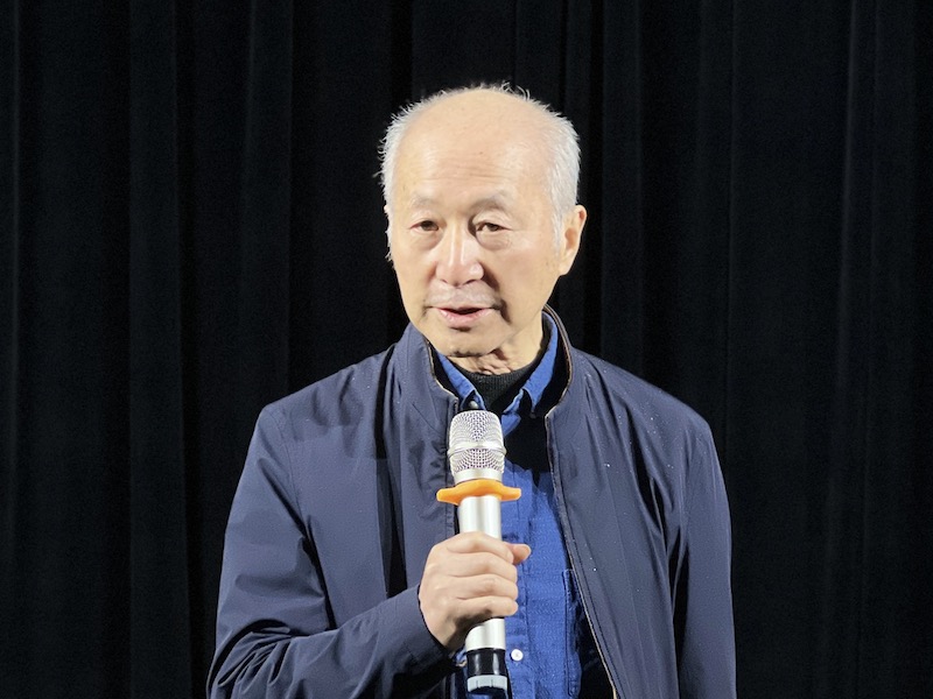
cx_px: 466
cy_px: 350
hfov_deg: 25.3
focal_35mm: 77
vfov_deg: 19.1
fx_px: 2075
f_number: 2.8
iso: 200
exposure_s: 1/121
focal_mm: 9
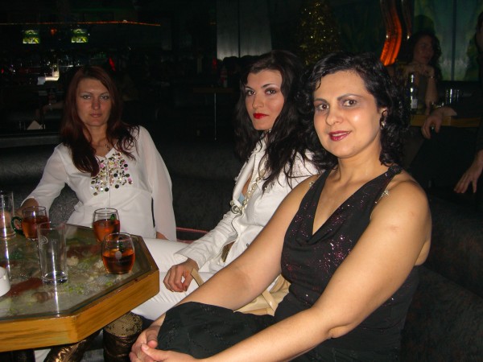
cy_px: 181
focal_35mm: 38
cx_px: 242
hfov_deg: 49.0
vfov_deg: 37.7
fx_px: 530
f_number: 2.8
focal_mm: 7.9
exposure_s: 1/60
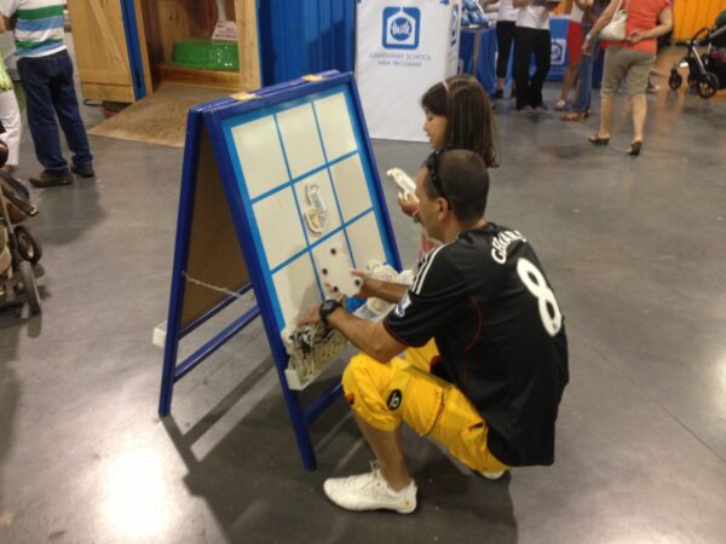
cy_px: 272
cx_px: 363
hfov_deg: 55.4
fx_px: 692
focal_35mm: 33
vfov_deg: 42.9
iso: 160
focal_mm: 4.13
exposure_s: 1/20
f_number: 2.4
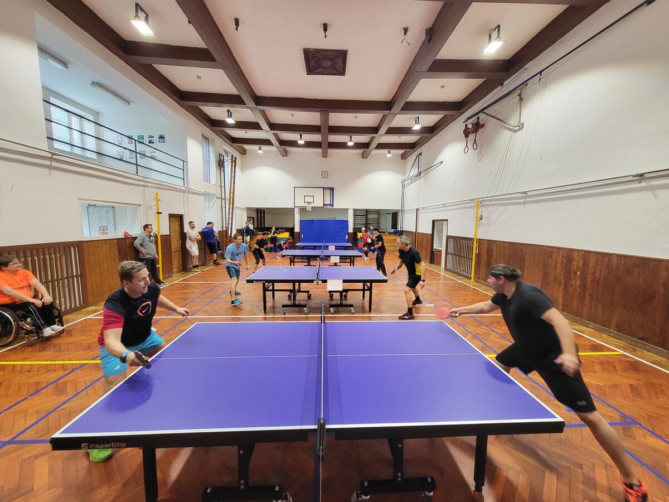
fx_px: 251
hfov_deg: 106.2
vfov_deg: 89.9
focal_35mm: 13
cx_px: 334
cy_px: 251
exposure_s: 1/50
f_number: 2.2
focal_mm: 1.74
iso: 200
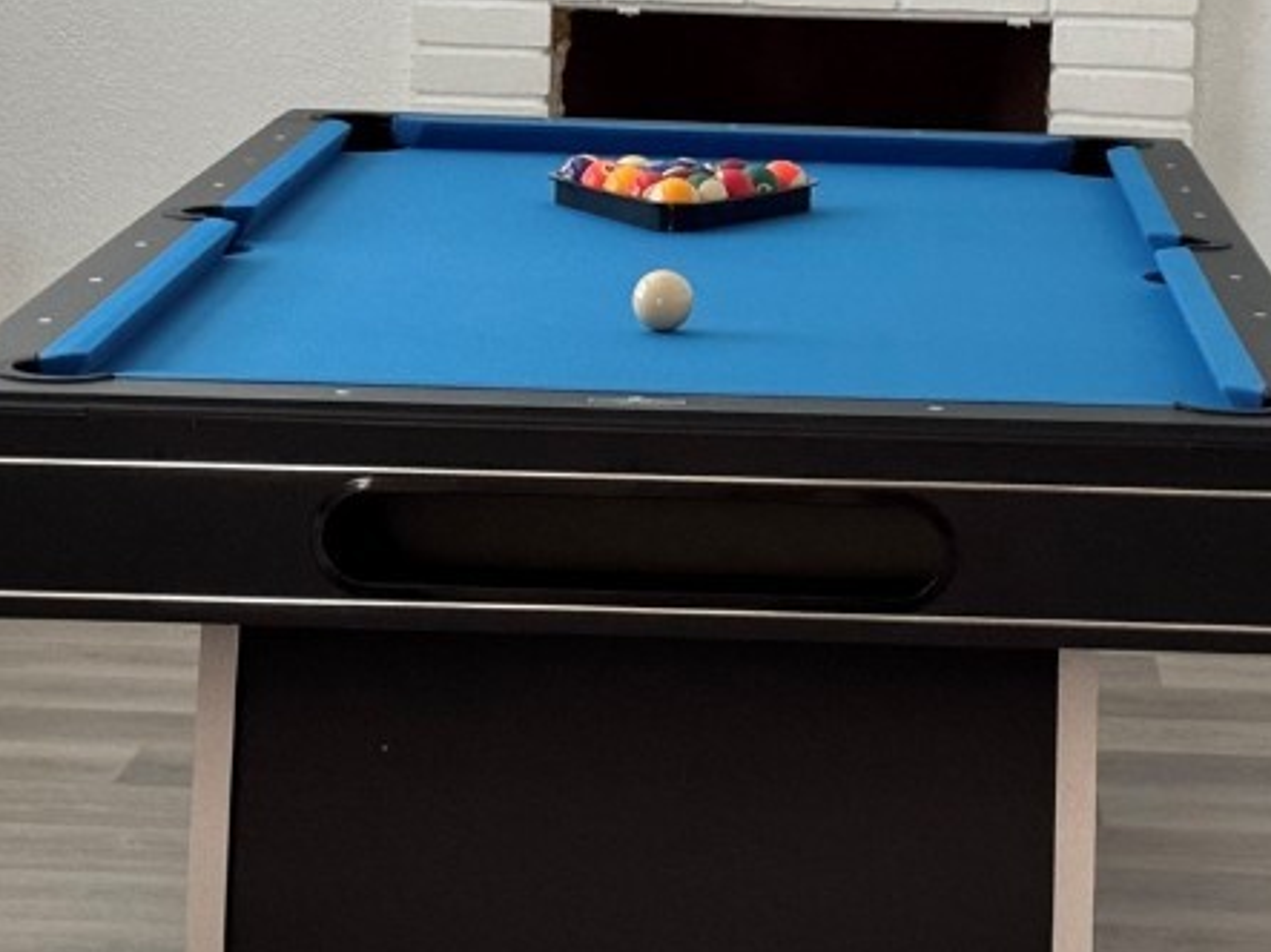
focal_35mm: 111
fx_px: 4074
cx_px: 686
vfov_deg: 13.3
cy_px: 367
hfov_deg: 17.7
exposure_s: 1/60
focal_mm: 6.76
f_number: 1.78
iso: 250
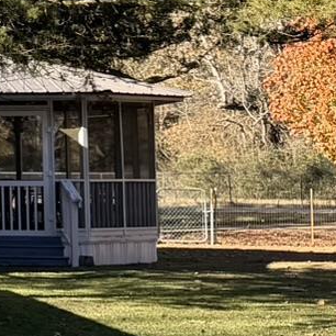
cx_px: -697
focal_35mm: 142
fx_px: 1559
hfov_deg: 9.4
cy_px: 54
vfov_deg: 12.2
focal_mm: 6.76
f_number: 1.78
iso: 80
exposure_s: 1/1522
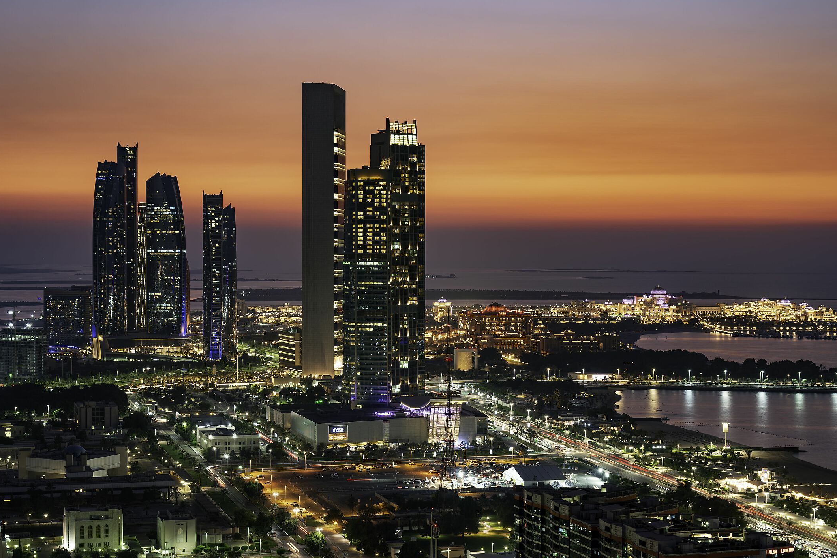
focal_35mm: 60
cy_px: 267
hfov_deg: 33.4
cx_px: 383
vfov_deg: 22.6
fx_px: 1395
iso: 100
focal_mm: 53
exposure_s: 3.2
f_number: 5.6
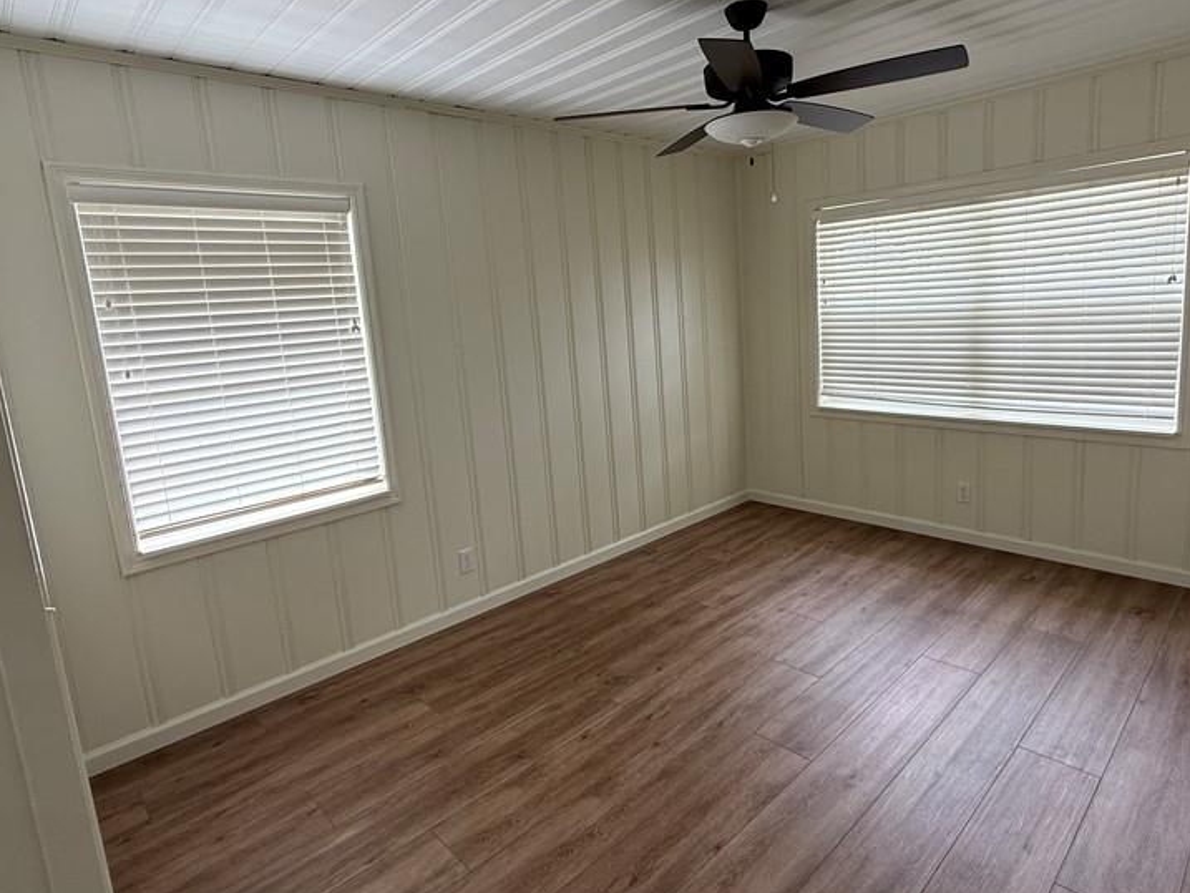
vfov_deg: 65.9
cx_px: 637
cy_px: 408
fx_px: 688
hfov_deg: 81.6
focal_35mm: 20
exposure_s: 1/99
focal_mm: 2.22
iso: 80
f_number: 2.2
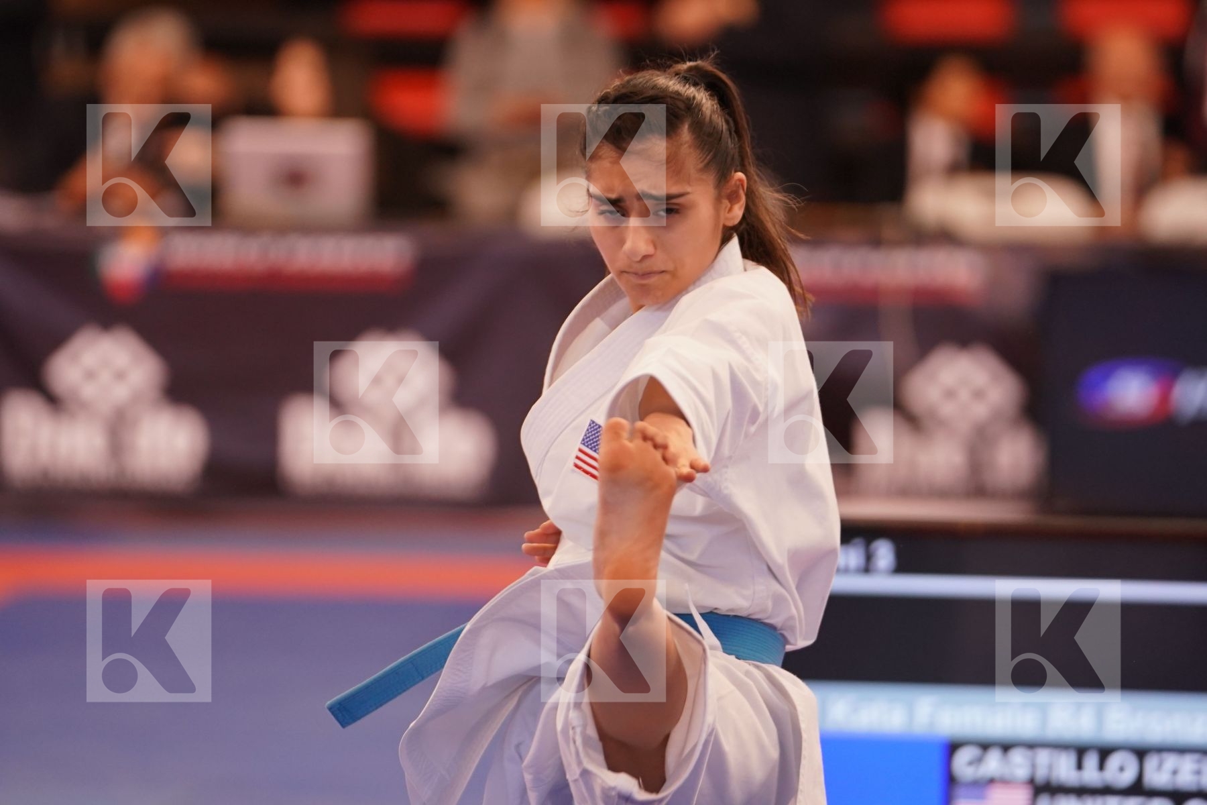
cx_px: 604
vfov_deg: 4.6
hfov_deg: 6.9
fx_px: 10058
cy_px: 402
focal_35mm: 300
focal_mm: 200
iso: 1000
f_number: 2.8
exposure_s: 1/500
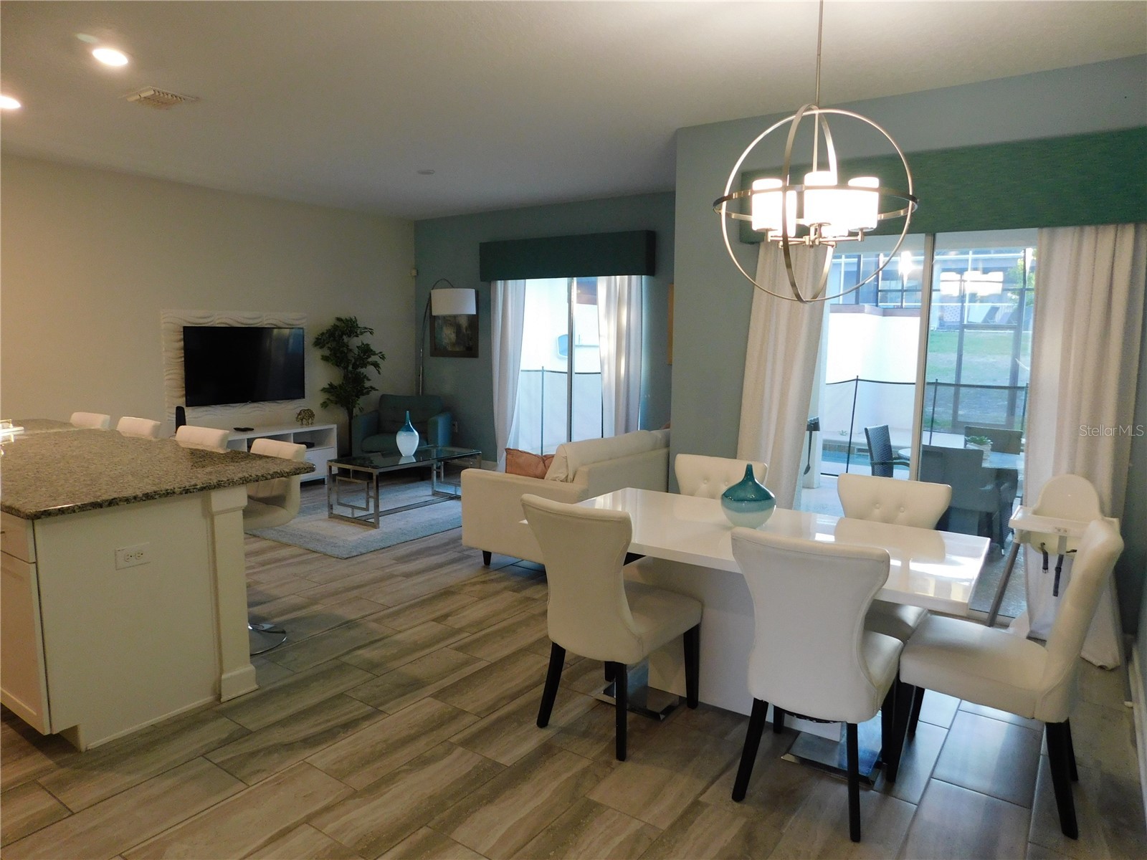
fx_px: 762
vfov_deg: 58.9
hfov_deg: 73.9
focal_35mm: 23
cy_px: 430
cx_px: 574
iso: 250
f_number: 3
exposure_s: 1/30
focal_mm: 4
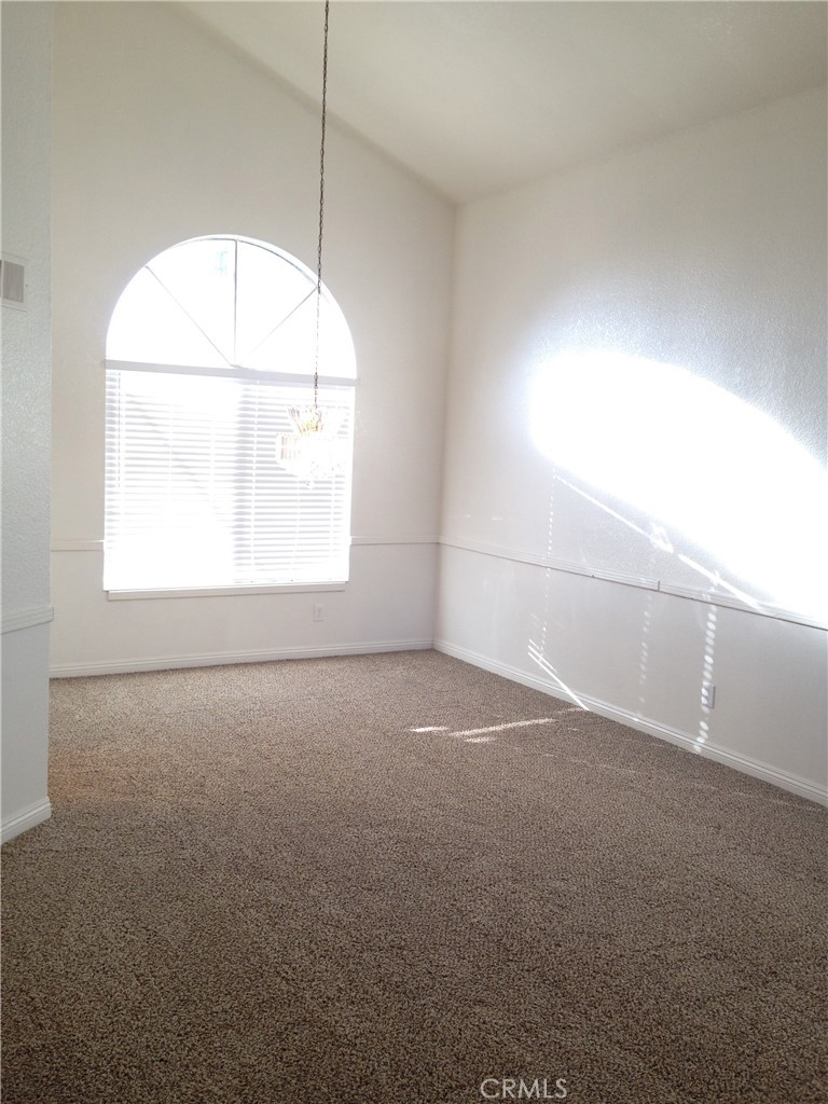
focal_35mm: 33
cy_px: 552
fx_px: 1052
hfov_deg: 42.9
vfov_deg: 55.4
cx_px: 414
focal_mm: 4.12
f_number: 2.4
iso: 50
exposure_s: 1/24
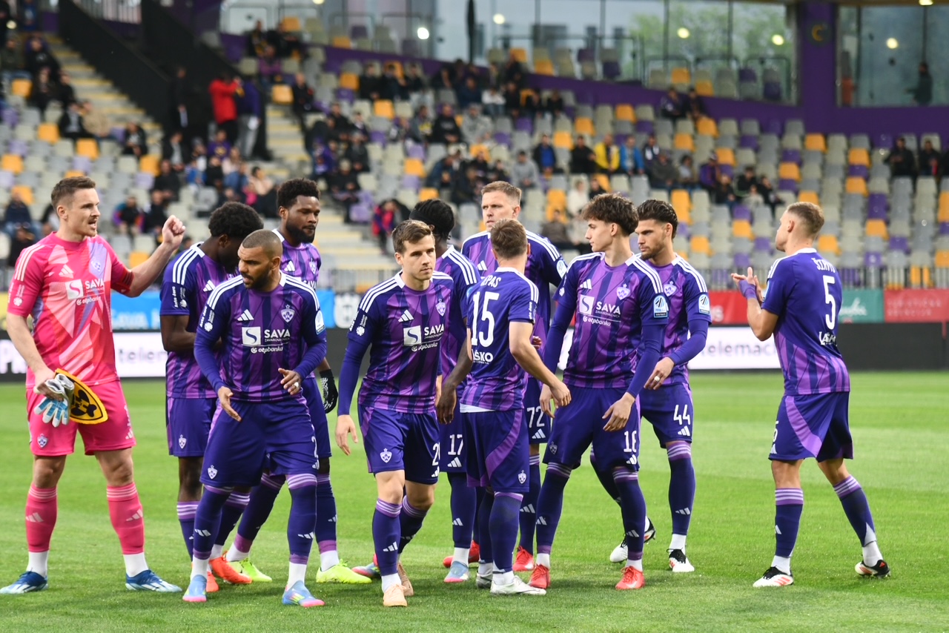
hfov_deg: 10.5
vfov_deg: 7.0
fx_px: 5141
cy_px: 316
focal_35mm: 195
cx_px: 474
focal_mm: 130
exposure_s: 1/320
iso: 800
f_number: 2.8
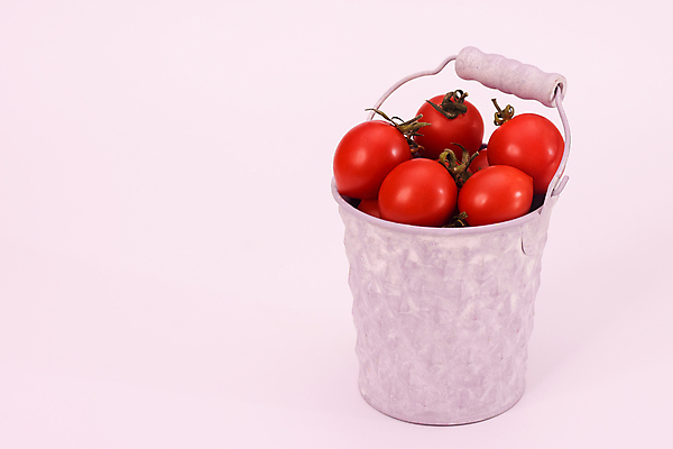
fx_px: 1402
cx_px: 336
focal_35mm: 75
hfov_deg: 27.0
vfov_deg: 18.2
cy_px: 224
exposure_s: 1/160
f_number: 7.1
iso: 160
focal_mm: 50
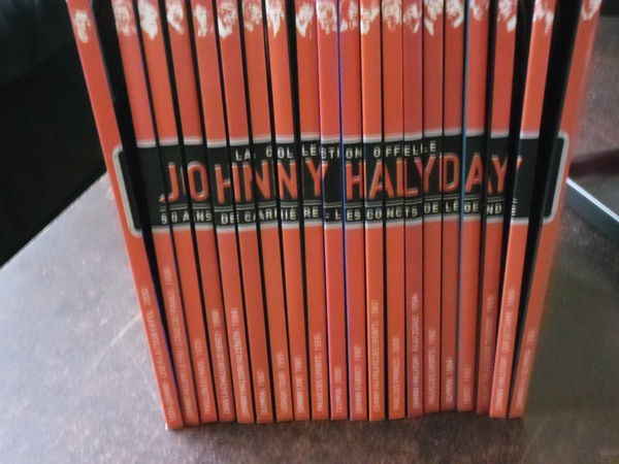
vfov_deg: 23.3
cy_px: 232
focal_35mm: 63
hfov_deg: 30.7
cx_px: 310
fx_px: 1127
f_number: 5.7
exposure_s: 1/8
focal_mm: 11.2
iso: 800
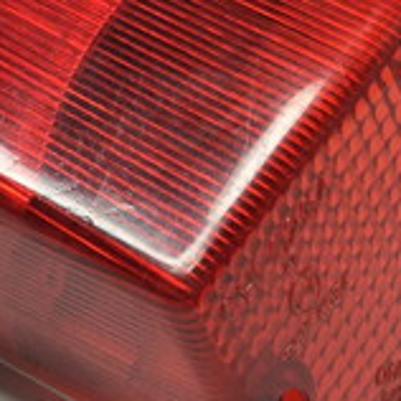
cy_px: 119
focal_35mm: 107
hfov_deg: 15.6
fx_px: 1402
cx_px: -96
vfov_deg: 16.2
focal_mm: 3.3
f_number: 2.4
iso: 32
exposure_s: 1/360
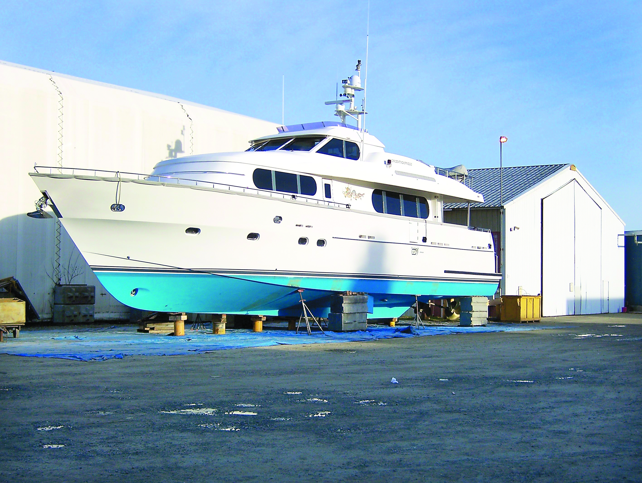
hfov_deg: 34.3
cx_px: 321
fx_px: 1039
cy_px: 242
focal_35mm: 56
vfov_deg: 26.1
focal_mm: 9.3
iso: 80
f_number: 3.4
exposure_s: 1/800
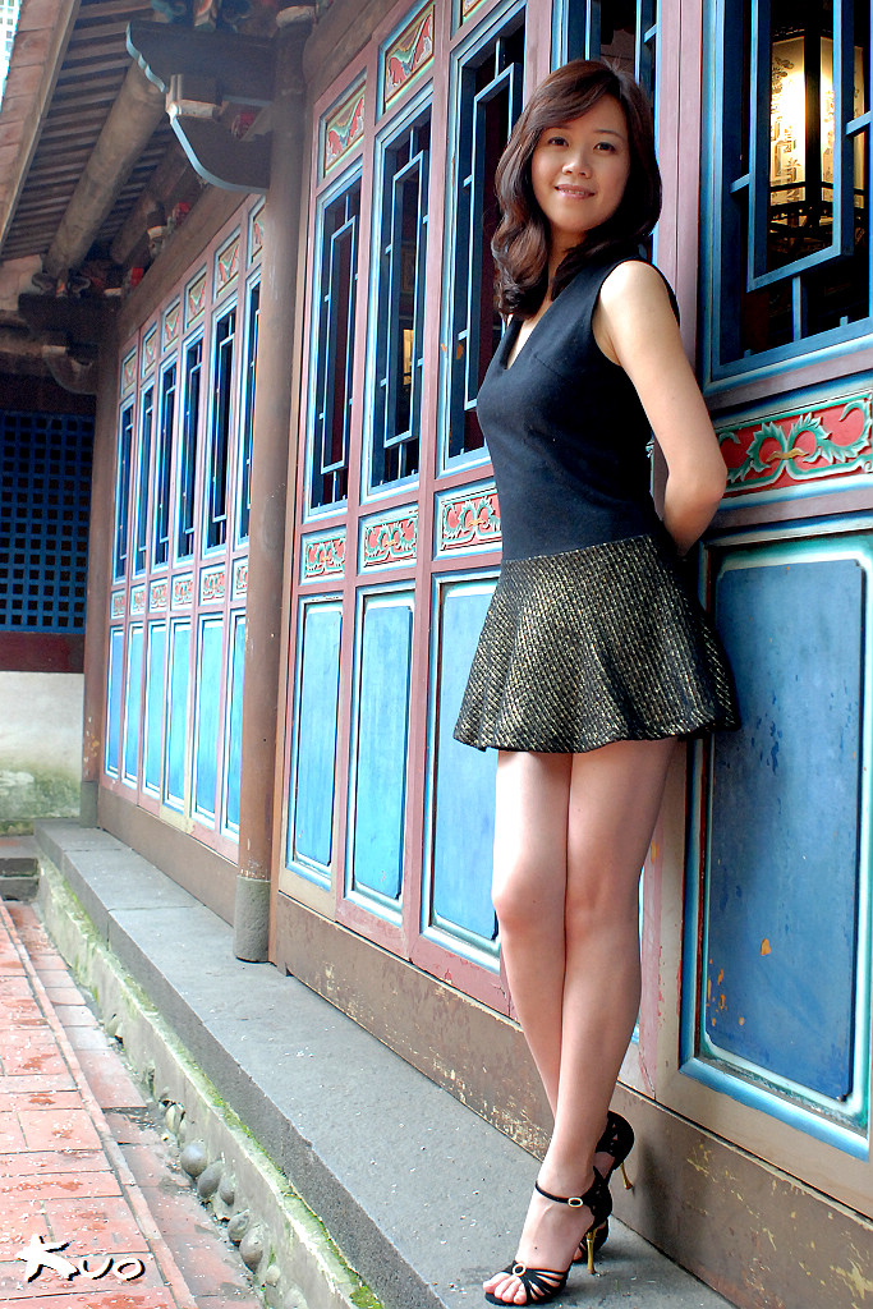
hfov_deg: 36.9
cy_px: 654
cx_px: 436
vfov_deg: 53.1
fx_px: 1309
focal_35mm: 36
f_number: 5
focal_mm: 24
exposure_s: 1/20
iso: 800
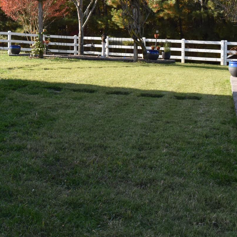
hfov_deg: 24.8
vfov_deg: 26.0
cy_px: 46
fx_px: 503
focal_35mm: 65
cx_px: -19
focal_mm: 20
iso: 400
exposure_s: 1/250
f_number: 8
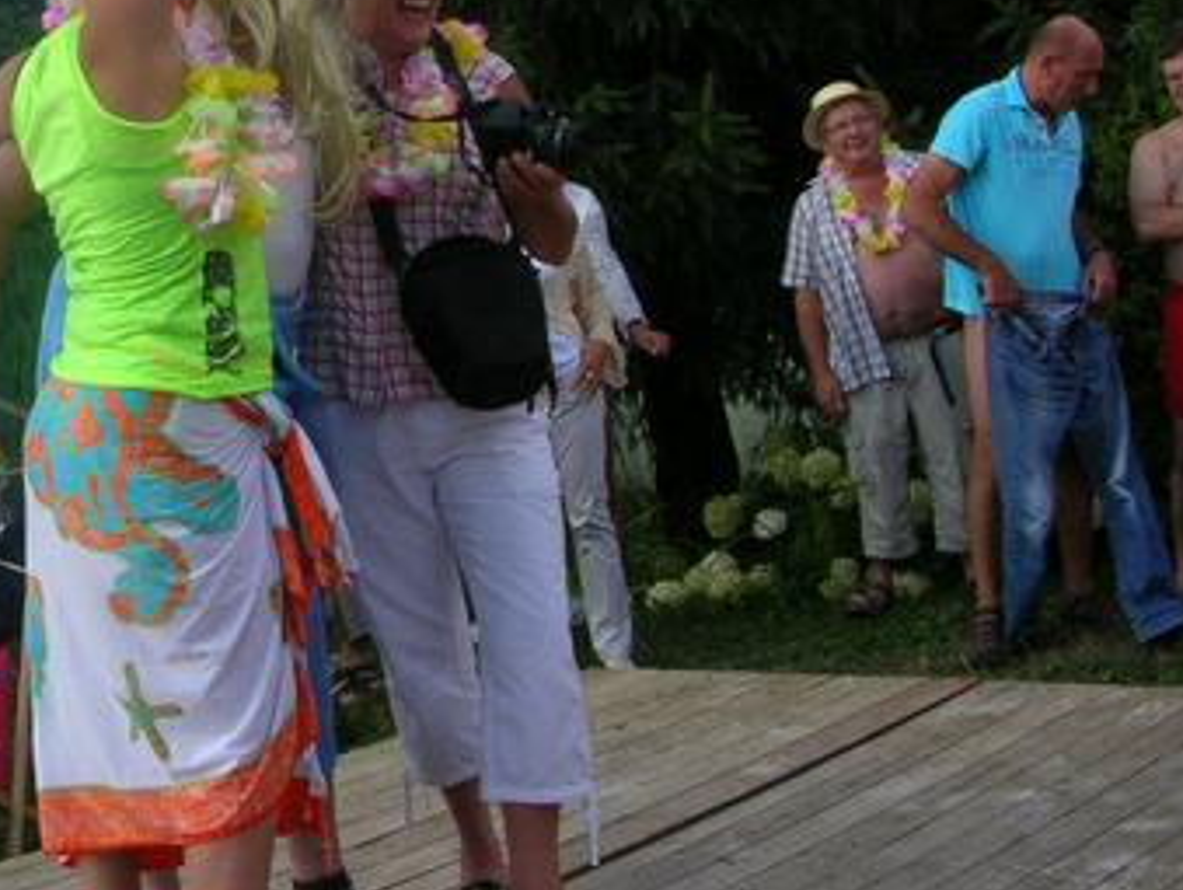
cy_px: 56
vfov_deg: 21.7
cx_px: 154
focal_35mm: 66
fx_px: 2258
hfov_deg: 28.4
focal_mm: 5.8
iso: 50
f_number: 5.6
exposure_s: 1/163
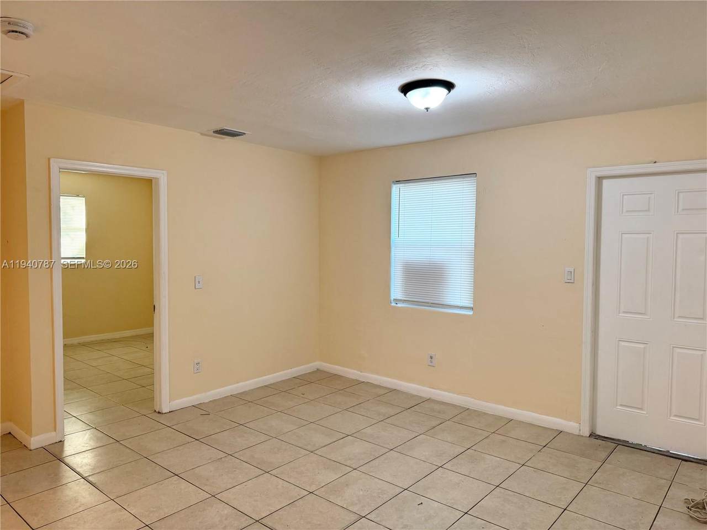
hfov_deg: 71.6
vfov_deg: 56.8
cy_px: 265
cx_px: 354
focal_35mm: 24
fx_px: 490
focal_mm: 6.76
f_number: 1.78
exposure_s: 1/120
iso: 200
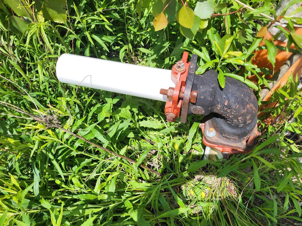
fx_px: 227
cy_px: 113
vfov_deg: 53.1
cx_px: 151
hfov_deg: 67.3
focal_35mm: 26
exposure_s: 1/2470
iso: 40
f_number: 1.8
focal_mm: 5.4
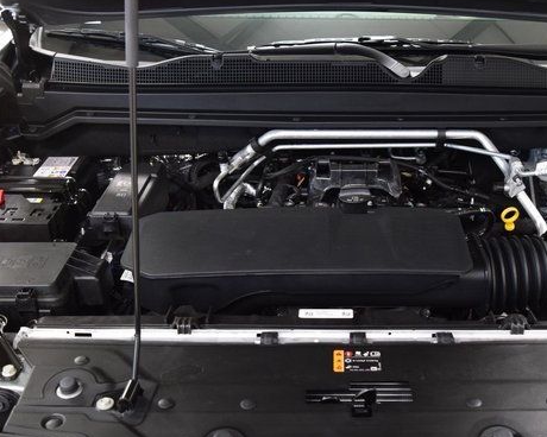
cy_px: 248
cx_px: 352
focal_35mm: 47
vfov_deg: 32.0
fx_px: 761
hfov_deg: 39.2
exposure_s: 1/15
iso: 1600
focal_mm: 24
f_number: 6.3
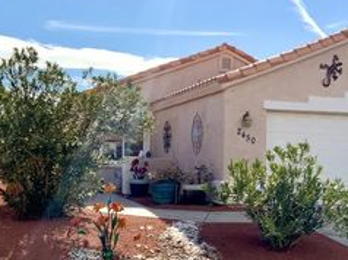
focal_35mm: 61
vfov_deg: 23.8
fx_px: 613
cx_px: 275
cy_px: 185
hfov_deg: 31.0
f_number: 1.8
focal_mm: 3
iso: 20
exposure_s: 1/2801
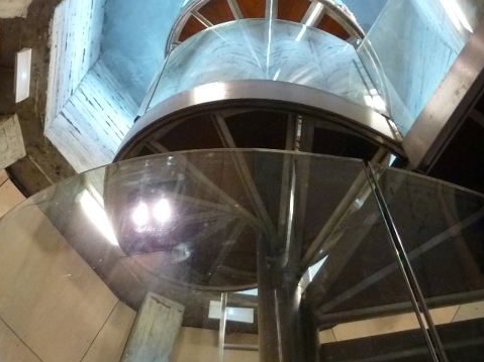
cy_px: 90
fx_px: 657
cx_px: 284
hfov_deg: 40.3
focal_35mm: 47
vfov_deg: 30.4
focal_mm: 4.1
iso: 400
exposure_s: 1/25
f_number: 3.3
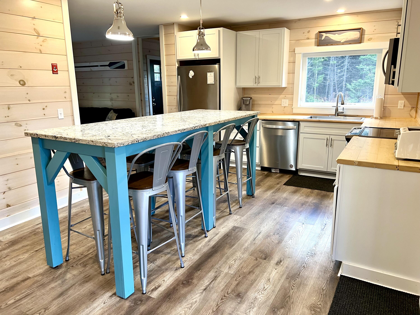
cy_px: 158
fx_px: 315
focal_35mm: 26
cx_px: 210
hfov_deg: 67.3
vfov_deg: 53.1
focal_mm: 5.7
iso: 80
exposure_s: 1/60
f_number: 1.5
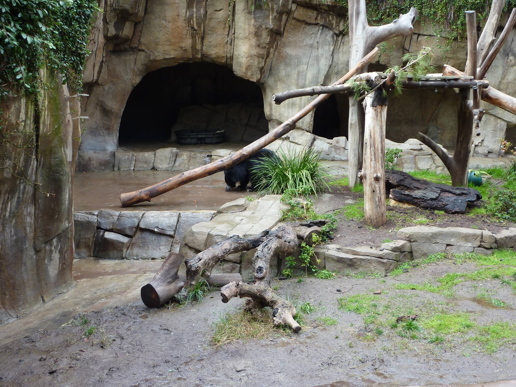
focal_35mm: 42
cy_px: 194
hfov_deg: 44.8
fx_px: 626
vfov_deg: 34.3
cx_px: 258
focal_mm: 6.9
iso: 80
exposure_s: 1/40
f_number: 3.7
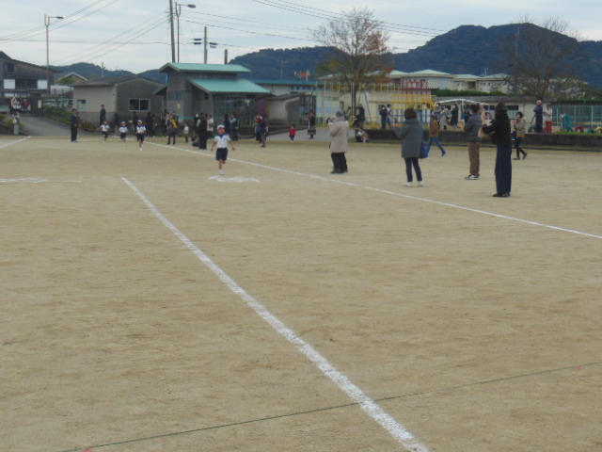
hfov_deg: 27.8
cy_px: 226
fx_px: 1217
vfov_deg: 21.0
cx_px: 301
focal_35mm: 70
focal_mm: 12.4
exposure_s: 1/160
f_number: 5.2
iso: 125
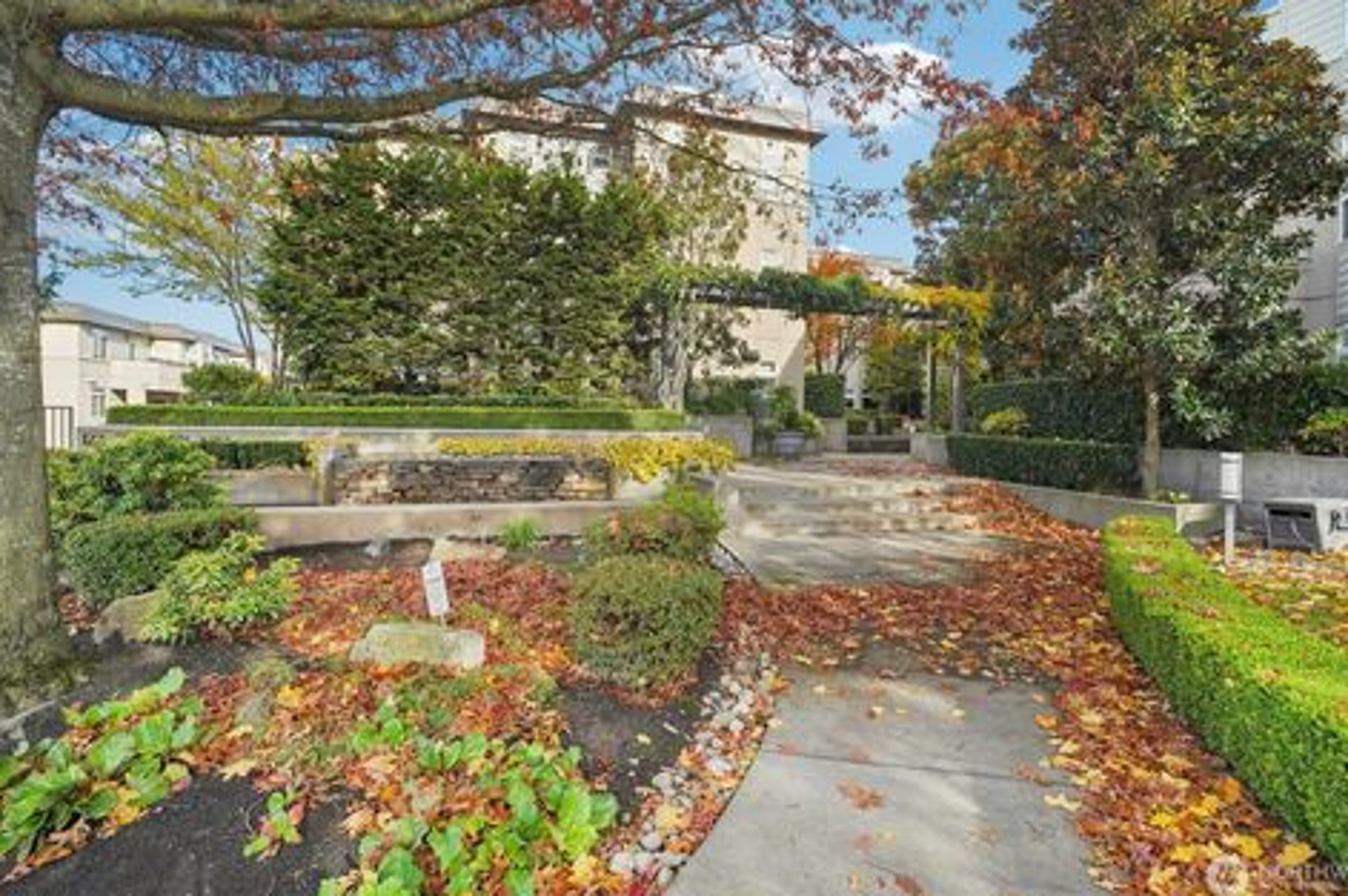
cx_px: 695
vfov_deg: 70.3
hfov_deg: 93.3
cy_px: 431
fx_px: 636
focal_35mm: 17
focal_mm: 16
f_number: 8
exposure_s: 1/400
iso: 1600
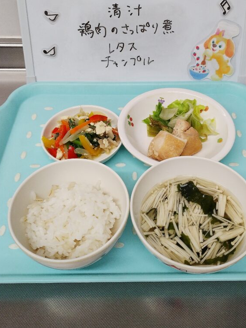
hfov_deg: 37.7
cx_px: 141
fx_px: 359
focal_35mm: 38
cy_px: 124
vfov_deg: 48.5
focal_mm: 4.27
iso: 628
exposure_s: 1/50
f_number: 1.8
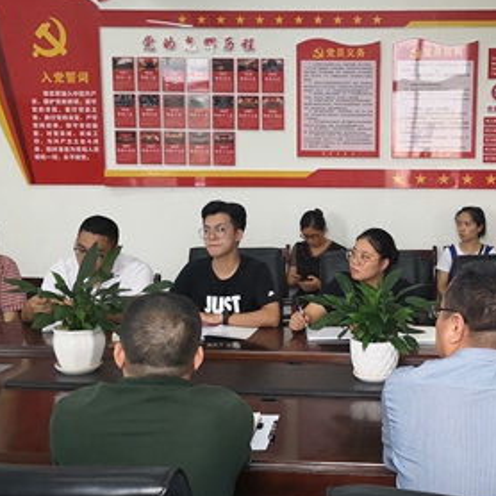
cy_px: 262
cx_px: 364
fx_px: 859
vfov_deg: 32.2
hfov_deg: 31.7
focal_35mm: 53
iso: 400
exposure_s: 1/100
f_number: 1.8
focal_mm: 4.75
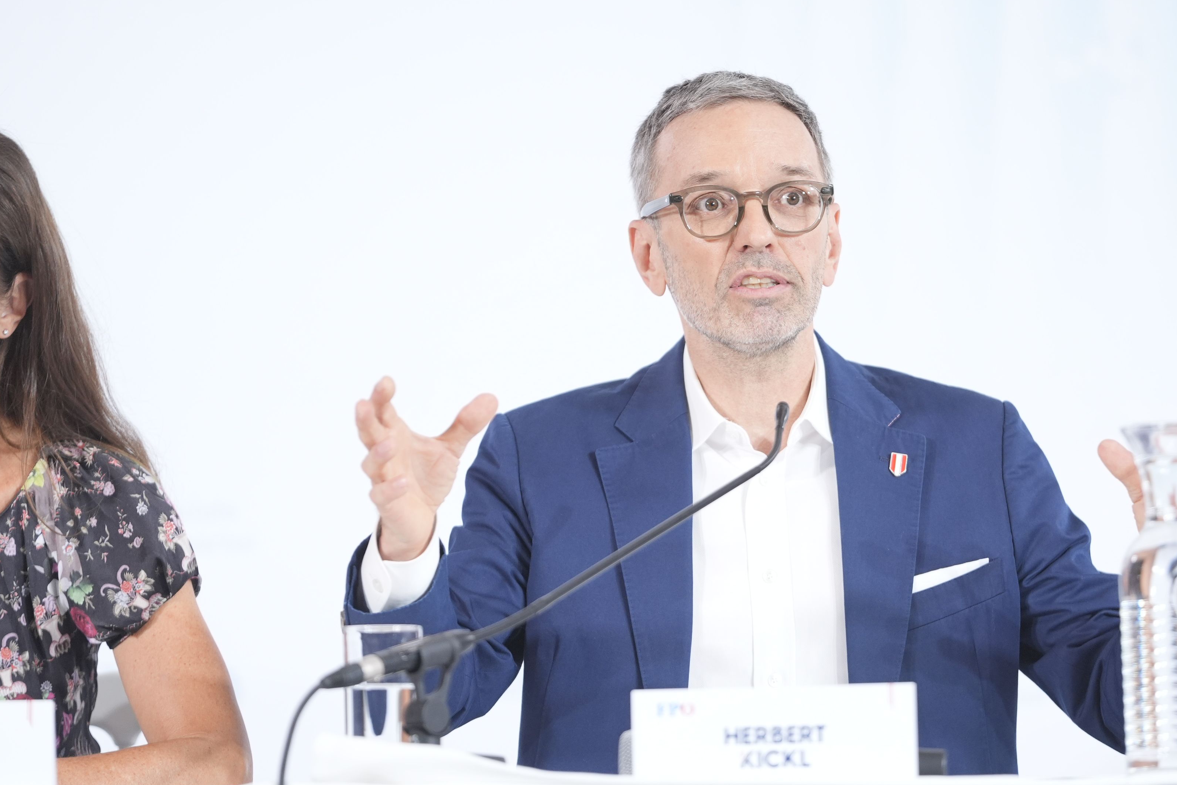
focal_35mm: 251
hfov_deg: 8.2
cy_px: 393
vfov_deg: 5.5
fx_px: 8206
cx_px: 701
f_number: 2.8
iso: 1000
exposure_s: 1/400
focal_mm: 200
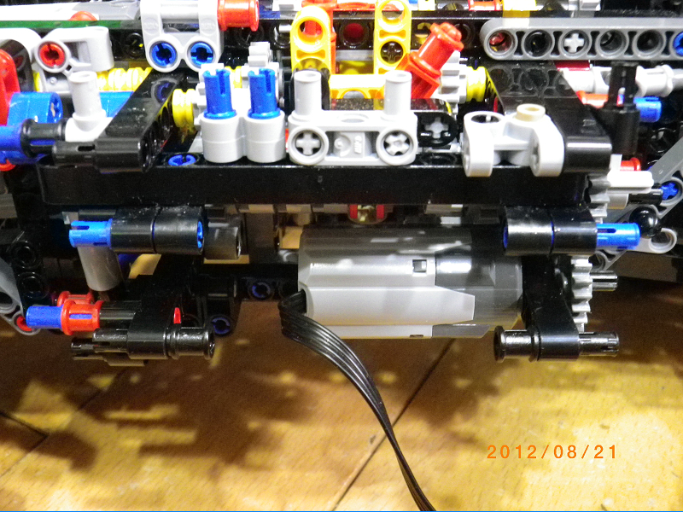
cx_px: 342
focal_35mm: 41
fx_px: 809
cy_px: 256
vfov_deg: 35.1
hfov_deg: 45.8
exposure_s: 1/4
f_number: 3.9
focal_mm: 7.3
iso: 800
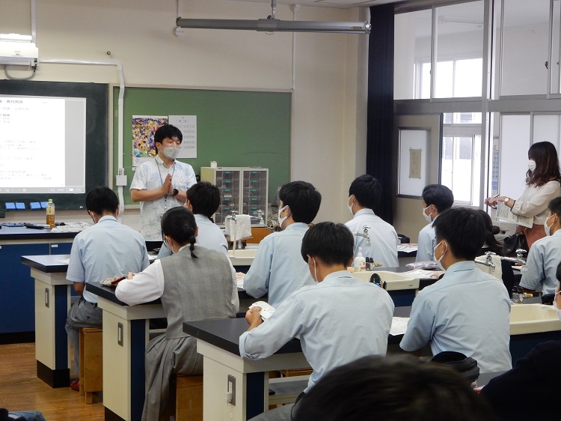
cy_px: 210
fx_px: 1150
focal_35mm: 71
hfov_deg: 27.4
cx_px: 280
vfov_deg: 20.7
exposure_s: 1/25
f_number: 4.8
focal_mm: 12.6
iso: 400
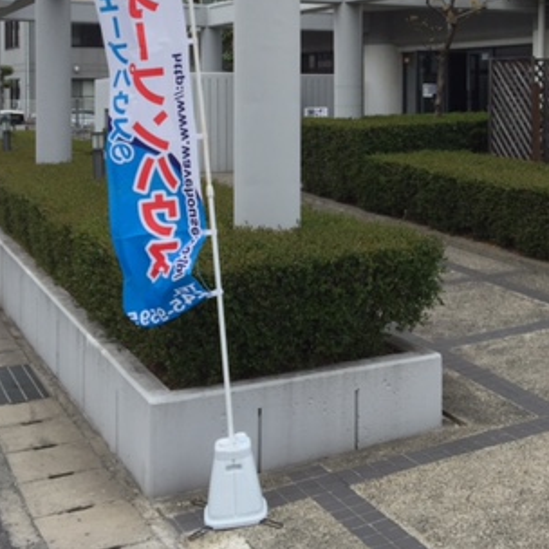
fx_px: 969
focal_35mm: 54
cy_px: 119
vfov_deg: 30.9
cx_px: 408
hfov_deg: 31.1
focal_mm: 4.15
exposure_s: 1/1364
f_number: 2.2
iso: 32
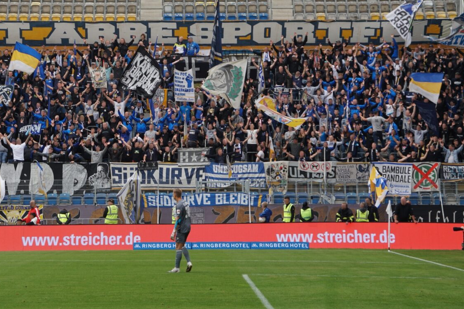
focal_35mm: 166
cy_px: 93
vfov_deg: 8.3
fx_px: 2139
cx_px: 185
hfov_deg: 12.4
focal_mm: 78
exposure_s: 1/160
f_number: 6.3
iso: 100
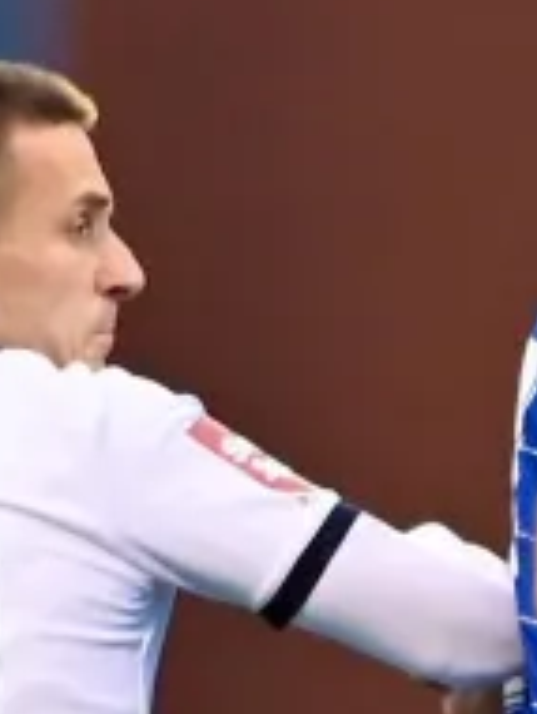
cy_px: 547
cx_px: 139
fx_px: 31741
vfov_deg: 1.3
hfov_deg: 1.0
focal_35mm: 1538
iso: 2000
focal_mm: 400
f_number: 2.8
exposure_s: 1/2500
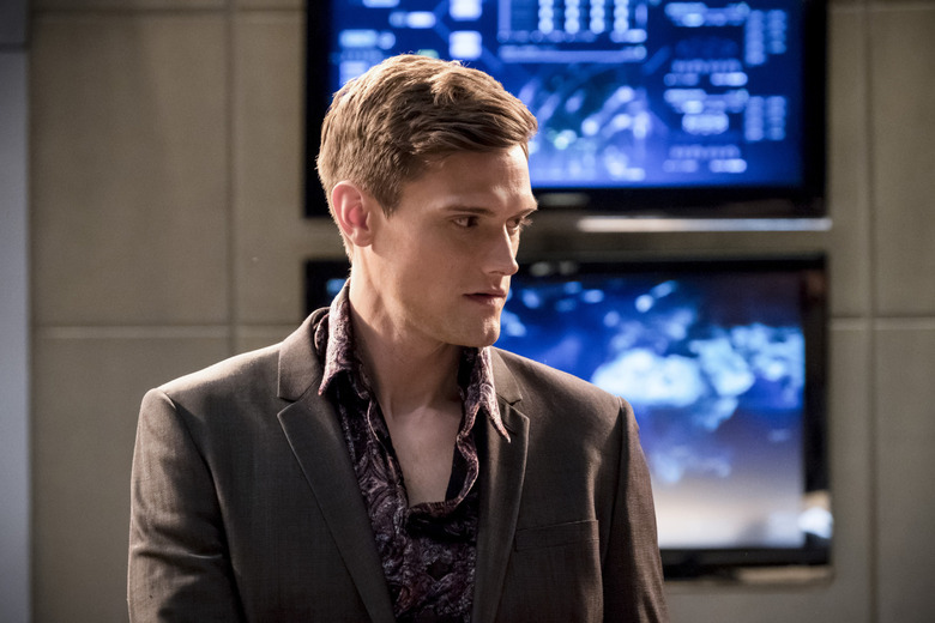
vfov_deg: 9.0
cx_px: 468
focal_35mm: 153
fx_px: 3973
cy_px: 312
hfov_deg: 13.4
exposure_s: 1/160
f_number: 4
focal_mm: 102.2
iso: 6400
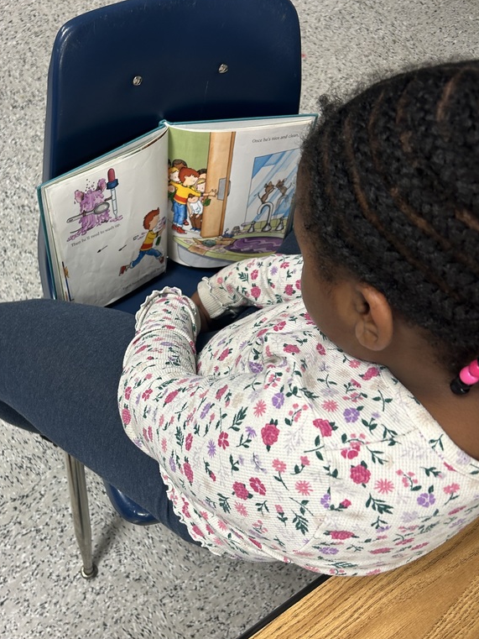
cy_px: 337
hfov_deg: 40.2
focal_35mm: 35
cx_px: 162
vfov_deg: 52.6
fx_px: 646
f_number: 1.5
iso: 80
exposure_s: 1/60
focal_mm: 5.7
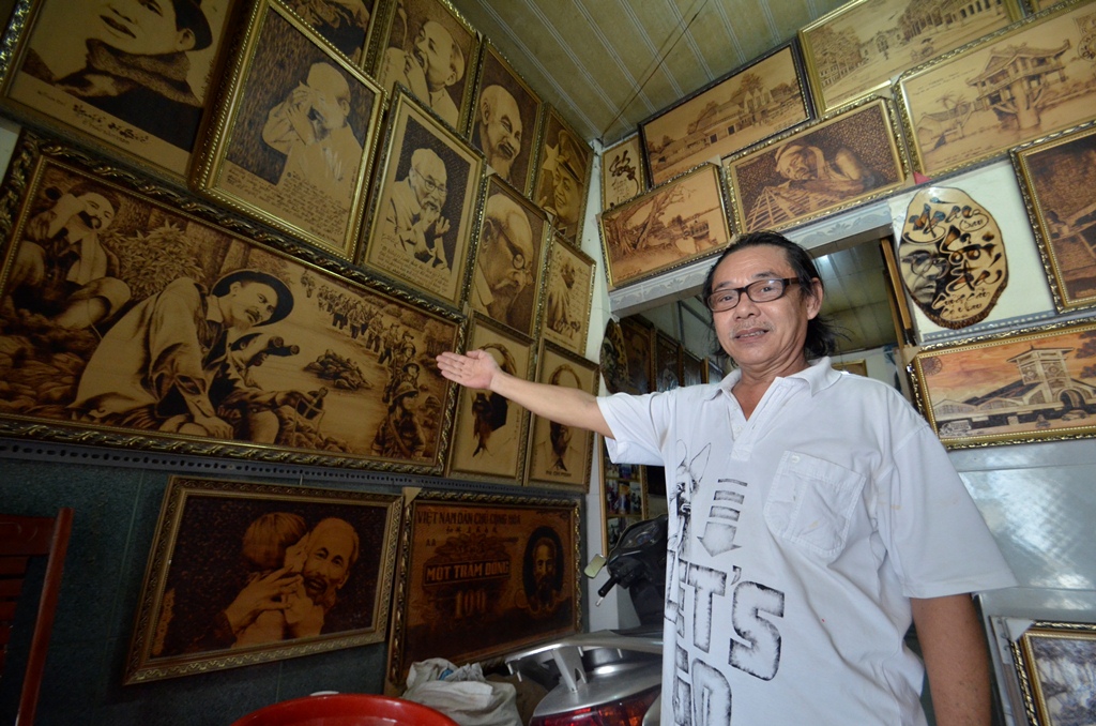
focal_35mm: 15
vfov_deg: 77.1
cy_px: 363
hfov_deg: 100.5
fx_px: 456
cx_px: 548
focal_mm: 10
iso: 1250
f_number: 4
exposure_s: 1/125
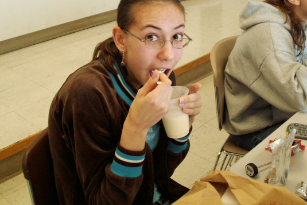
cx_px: 161
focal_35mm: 46
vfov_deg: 29.1
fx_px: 392
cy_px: 68
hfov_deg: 42.7
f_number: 2.8
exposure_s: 1/40
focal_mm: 6.14
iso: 100
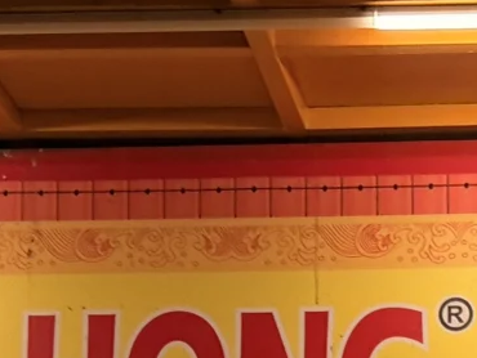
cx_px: 611
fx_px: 2289
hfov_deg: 11.6
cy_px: 827
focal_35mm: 166
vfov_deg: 8.3
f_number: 1.78
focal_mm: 6.76
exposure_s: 1/50
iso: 200
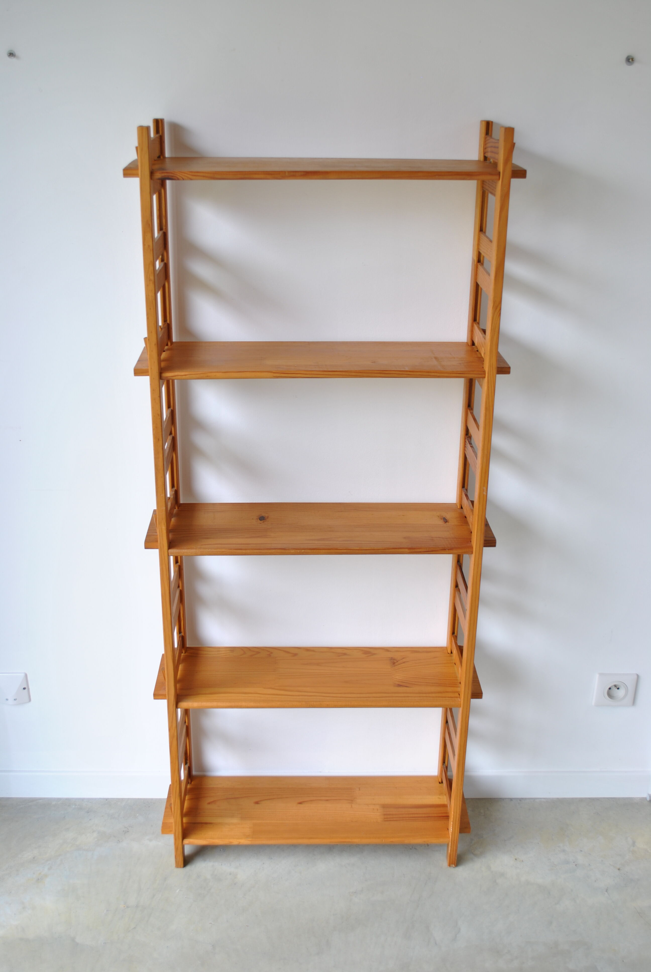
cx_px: 326
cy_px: 486
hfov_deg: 34.3
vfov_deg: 49.5
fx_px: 1055
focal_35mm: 39
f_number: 5.6
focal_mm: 26
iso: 100
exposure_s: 1/15
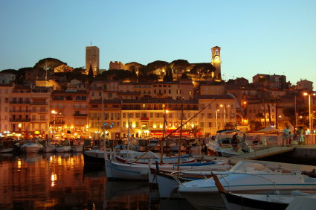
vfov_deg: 29.8
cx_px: 158
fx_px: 394
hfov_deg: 43.7
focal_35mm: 45
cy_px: 105
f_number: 4.2
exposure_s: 1/3
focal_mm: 30
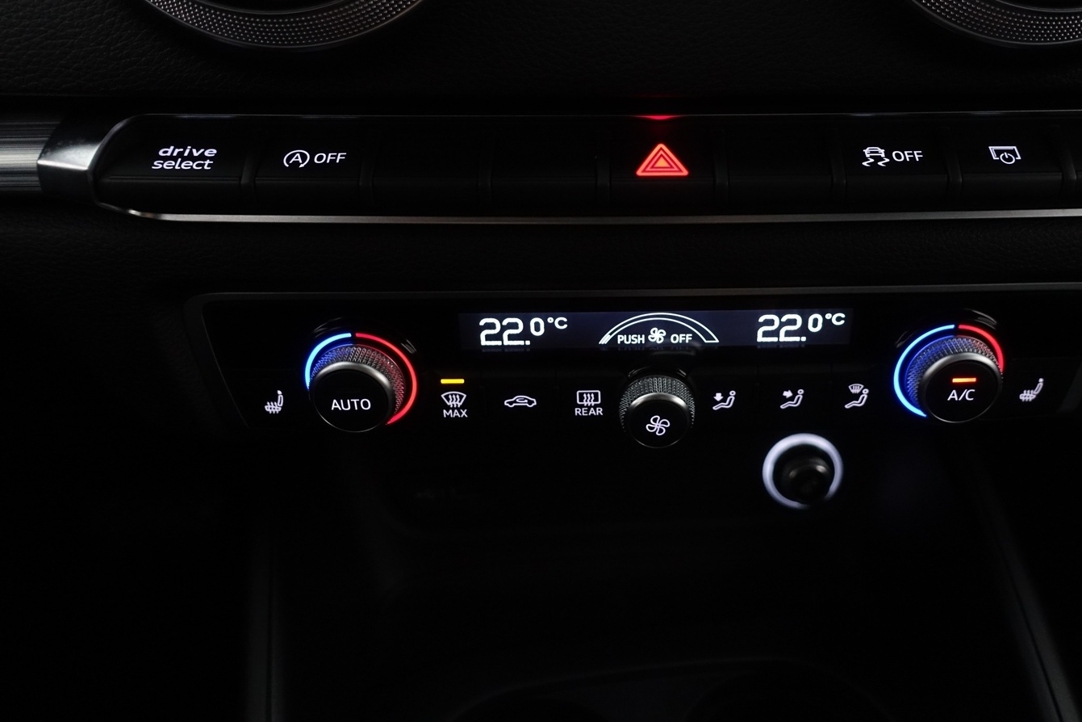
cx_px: 629
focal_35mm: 29
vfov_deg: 44.8
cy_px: 295
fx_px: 872
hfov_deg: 63.3
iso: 1000
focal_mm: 8.8
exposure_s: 1/60
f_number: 2.5
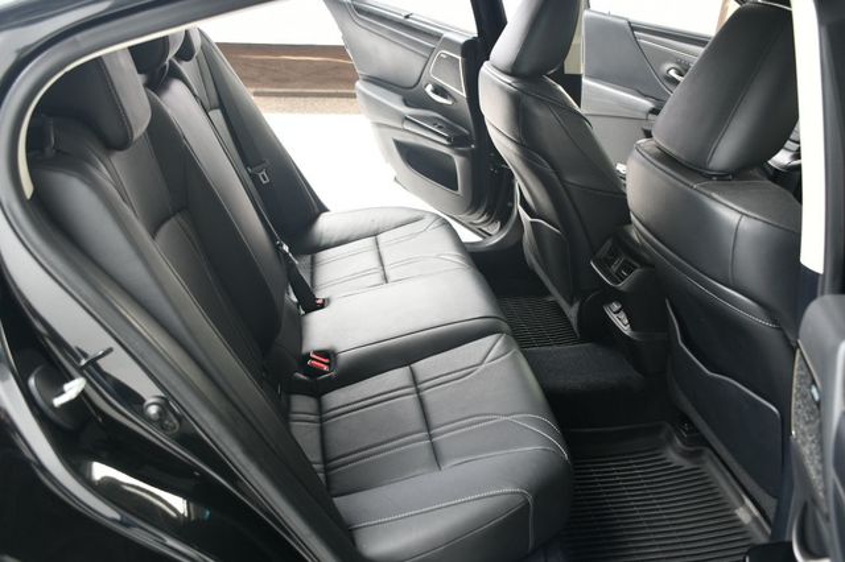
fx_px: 774
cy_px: 281
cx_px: 422
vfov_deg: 39.9
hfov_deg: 57.2
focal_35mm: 33
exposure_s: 1/160
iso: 100
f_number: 3.5
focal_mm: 22
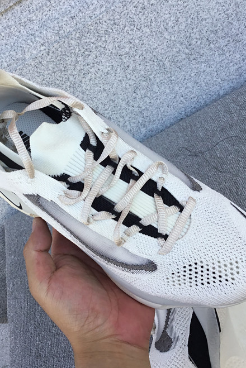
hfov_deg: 30.5
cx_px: 100
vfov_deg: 44.5
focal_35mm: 44
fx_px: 450
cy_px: 182
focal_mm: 3.3
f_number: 2.4
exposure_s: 1/235
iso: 25
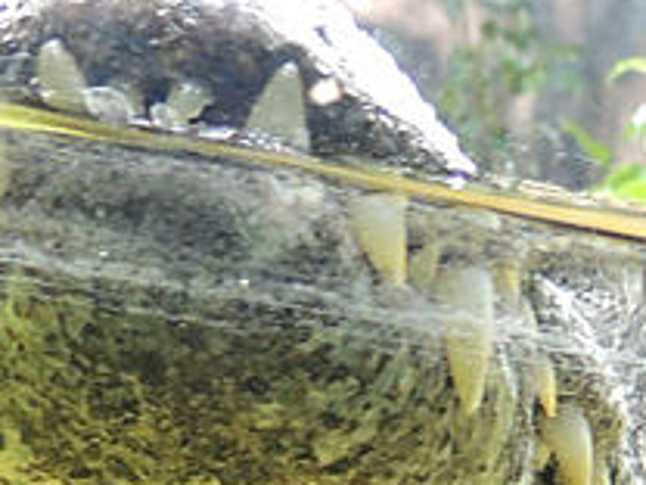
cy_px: 729
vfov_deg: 13.4
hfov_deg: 18.9
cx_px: 404
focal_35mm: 104
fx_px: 1941
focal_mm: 4.3
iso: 400
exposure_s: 1/15
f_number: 3
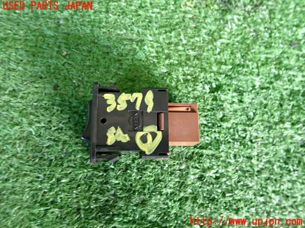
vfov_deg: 46.8
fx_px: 264
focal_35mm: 30
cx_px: 152
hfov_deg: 60.0
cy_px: 114
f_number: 2.3
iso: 320
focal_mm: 5.4
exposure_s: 1/30
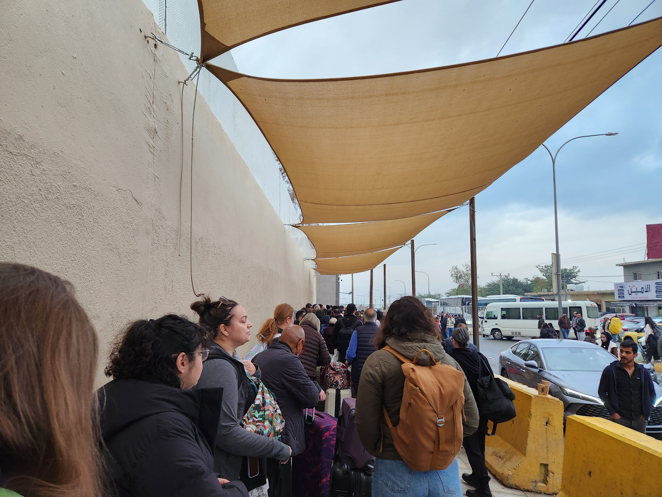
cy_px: 248
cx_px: 331
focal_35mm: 23
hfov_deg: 73.9
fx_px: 440
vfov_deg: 58.9
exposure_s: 1/120
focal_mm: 5.4
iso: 250
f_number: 1.8
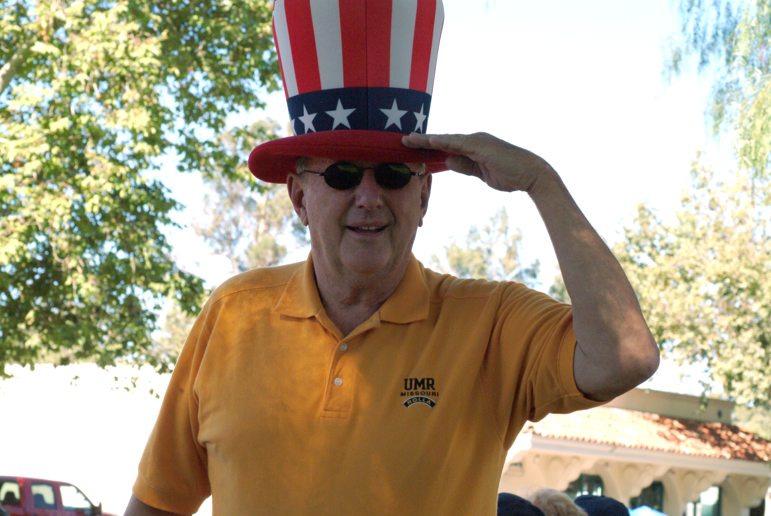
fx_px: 1897
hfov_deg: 23.0
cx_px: 386
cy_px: 258
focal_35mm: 88
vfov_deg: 15.5
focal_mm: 59
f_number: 9.5
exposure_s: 1/350
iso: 400
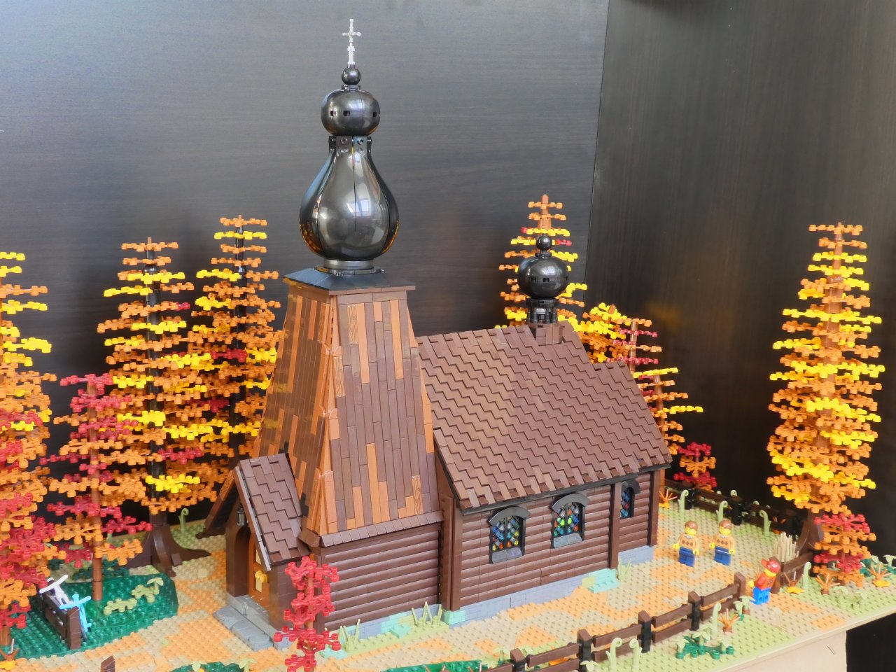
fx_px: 1139
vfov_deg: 32.9
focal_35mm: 44
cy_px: 336
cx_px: 448
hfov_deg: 42.9
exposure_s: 1/25
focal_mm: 7.8
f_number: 3.9
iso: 800
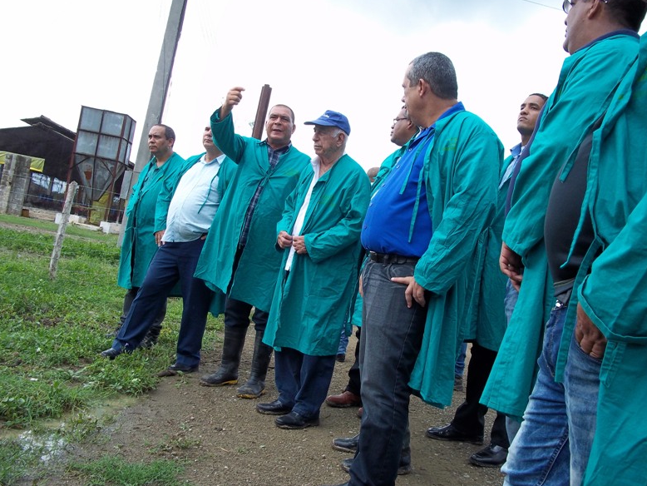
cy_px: 241
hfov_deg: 50.1
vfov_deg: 38.7
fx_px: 692
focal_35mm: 37
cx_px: 318
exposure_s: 1/400
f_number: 3.1
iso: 80
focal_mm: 6.5
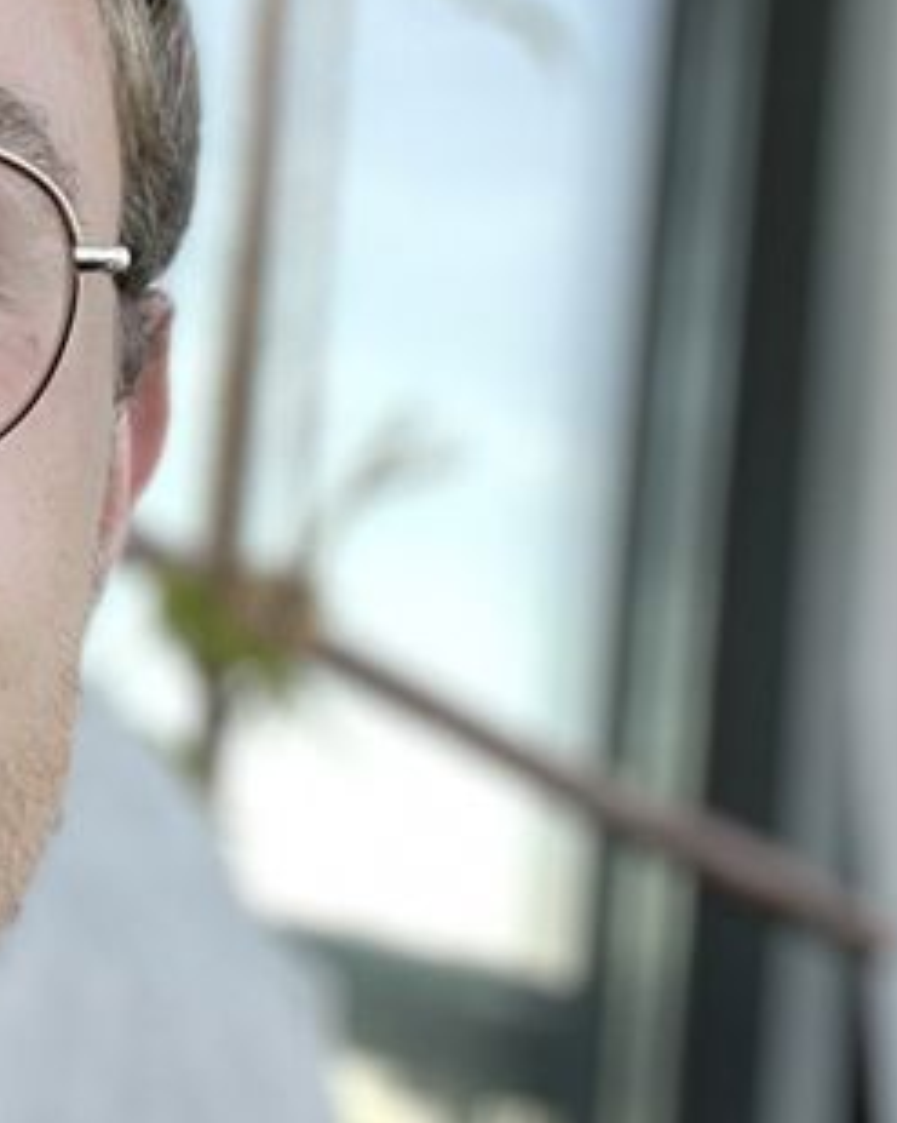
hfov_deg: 14.4
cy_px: 621
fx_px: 3353
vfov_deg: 19.0
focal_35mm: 101
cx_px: -381
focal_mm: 2.71
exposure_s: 1/98
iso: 100
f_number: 2.2
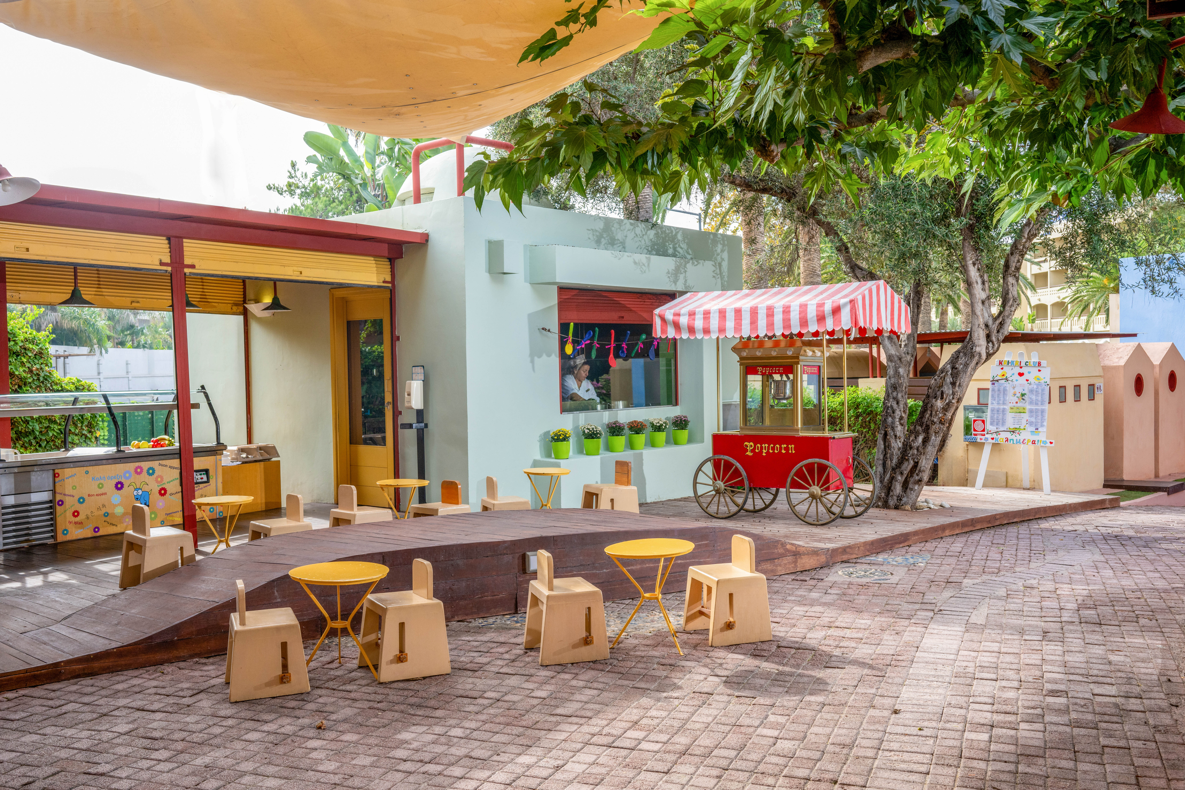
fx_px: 1152
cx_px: 592
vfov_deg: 37.9
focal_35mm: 35
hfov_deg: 54.4
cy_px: 395
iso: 320
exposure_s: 1/125
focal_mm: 35
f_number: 9
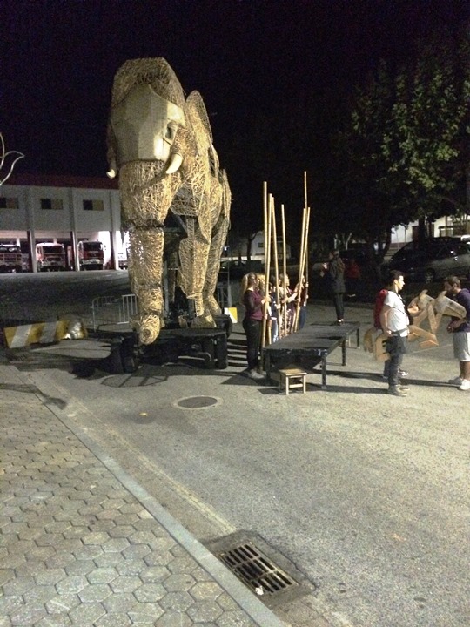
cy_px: 314
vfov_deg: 61.7
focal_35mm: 29
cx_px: 235
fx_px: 525
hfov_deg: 48.2
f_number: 2.2
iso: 1600
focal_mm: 4.15
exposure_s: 1/15
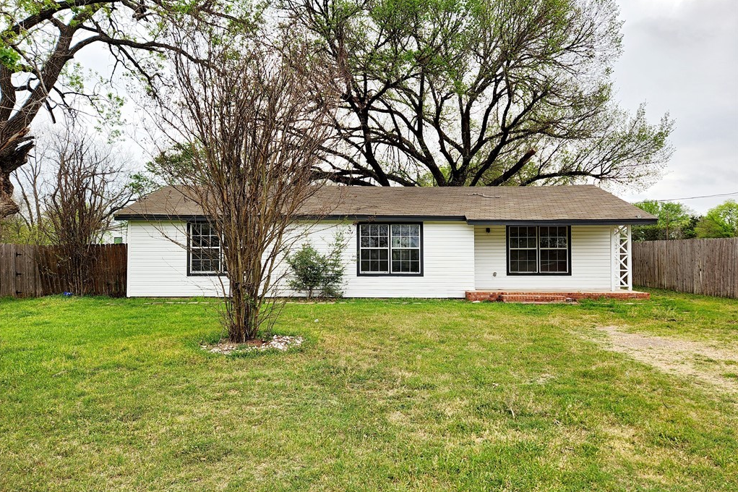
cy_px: 257
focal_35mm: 24
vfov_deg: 53.1
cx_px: 369
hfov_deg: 73.8
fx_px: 492
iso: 20
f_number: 1.8
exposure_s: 1/1250
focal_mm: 5.4
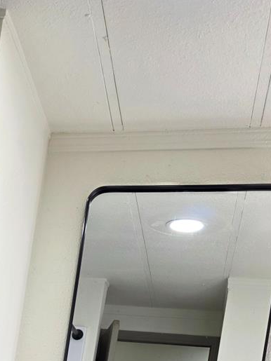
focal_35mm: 67
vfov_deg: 24.9
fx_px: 700
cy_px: 475
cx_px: -85
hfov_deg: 20.0
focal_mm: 6.3
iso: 100
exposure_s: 1/120
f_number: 1.7
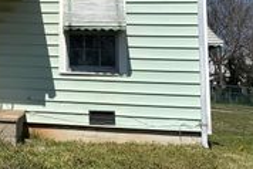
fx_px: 492
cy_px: 9
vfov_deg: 19.1
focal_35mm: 70
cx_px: -21
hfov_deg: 26.6
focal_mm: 6.86
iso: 80
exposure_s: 1/8929
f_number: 1.78
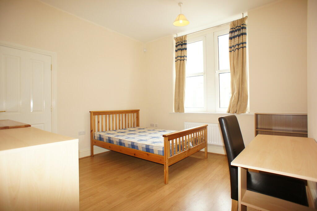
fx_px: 211
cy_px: 106
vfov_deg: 53.1
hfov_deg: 73.8
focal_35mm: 24
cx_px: 158
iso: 200
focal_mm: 16
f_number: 3.2
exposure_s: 1/80
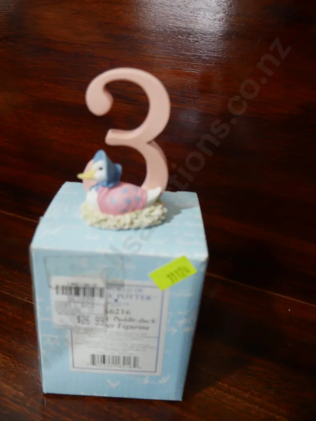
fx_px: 365
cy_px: 210
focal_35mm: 30
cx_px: 158
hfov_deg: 46.8
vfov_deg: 59.9
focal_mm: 15
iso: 500
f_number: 4
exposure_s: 1/60
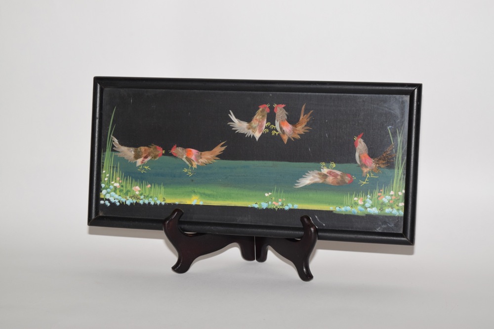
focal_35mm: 82
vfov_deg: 16.6
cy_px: 164
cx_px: 247
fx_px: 1132
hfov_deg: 24.6
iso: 800
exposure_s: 1/60
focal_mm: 55
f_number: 5.6
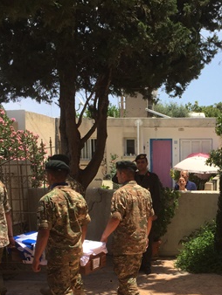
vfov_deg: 33.8
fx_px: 478
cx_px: 201
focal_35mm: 56
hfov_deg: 25.3
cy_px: 213
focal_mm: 4.15
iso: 32
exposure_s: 1/1883
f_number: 2.2
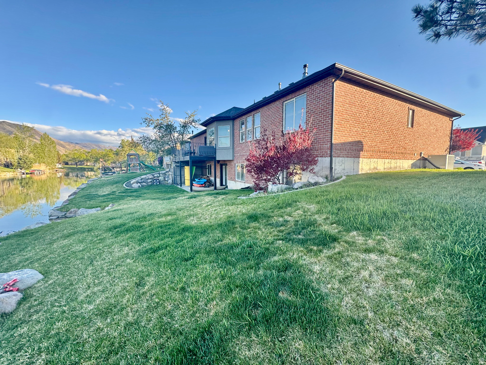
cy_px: 182
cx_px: 243
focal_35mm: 14
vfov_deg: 85.7
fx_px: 197
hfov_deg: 102.1
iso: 40
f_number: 2.2
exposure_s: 1/198
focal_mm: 2.22
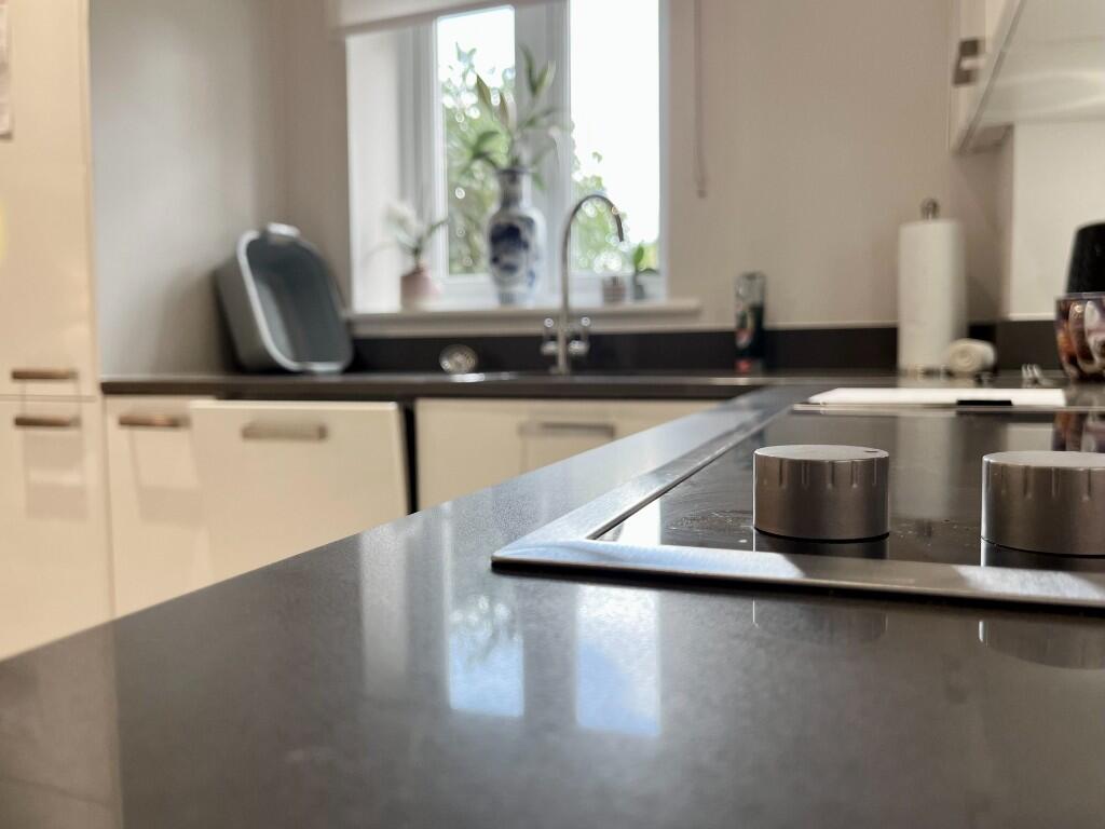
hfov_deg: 67.3
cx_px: 552
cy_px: 414
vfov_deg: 53.1
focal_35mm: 26
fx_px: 830
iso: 80
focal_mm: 5.1
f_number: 1.6
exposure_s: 1/100
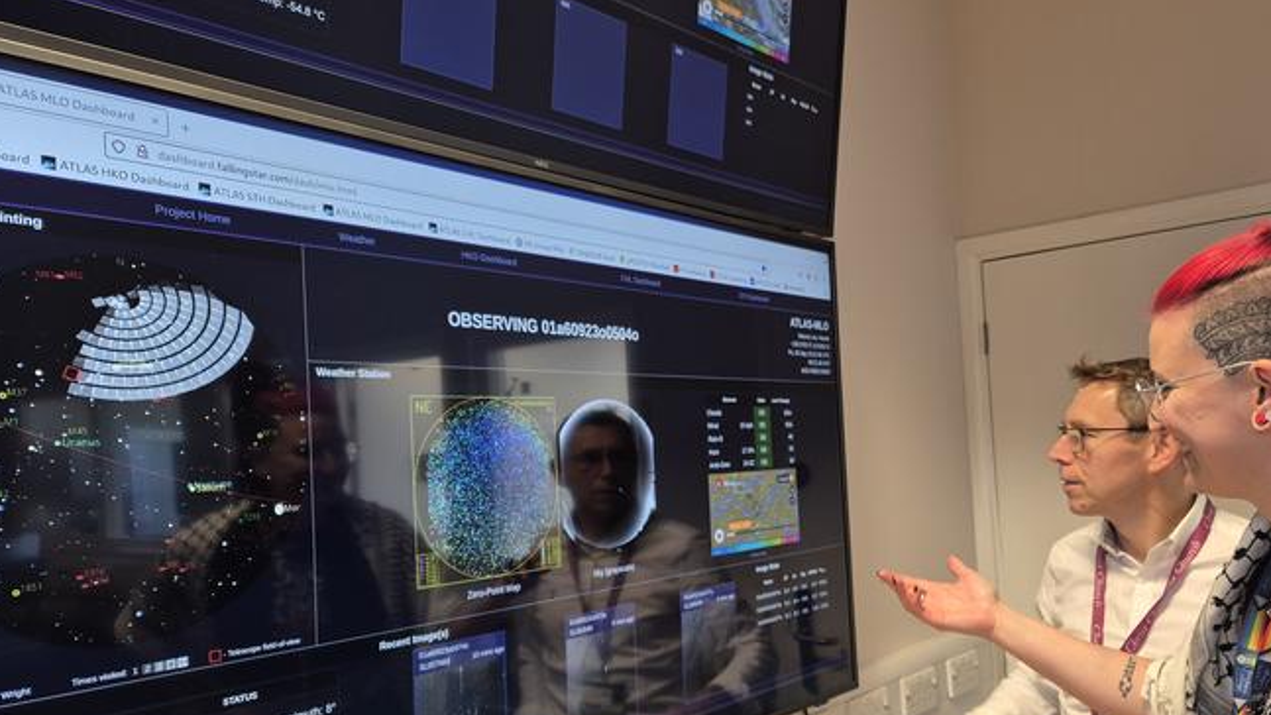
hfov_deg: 62.4
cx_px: 711
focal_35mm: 31
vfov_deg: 37.7
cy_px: 414
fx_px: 1045
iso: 200
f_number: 1.8
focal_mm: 5.4
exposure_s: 1/60
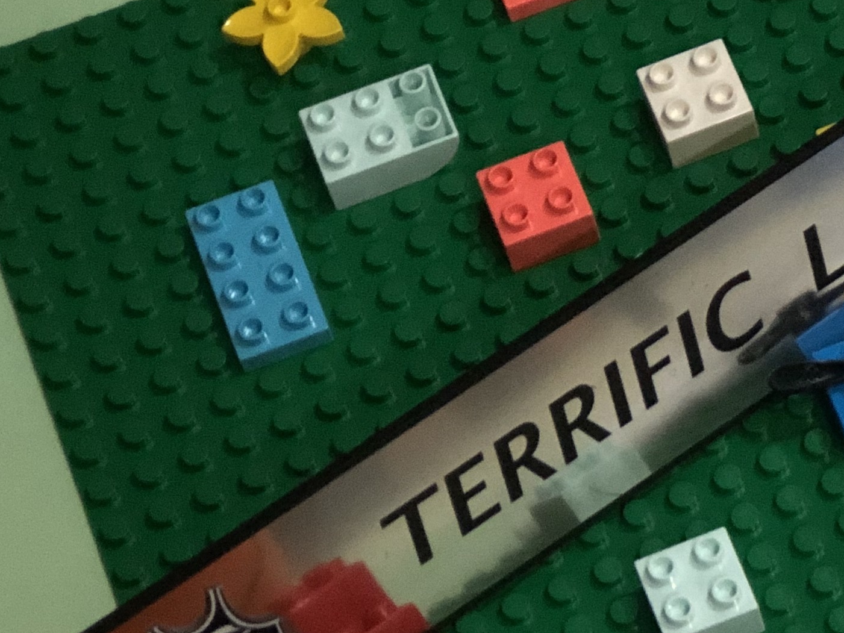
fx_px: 3999
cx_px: 1132
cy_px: 502
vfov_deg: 9.0
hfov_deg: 11.7
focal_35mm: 164
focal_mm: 6.6
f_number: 2.8
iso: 200
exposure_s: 1/30
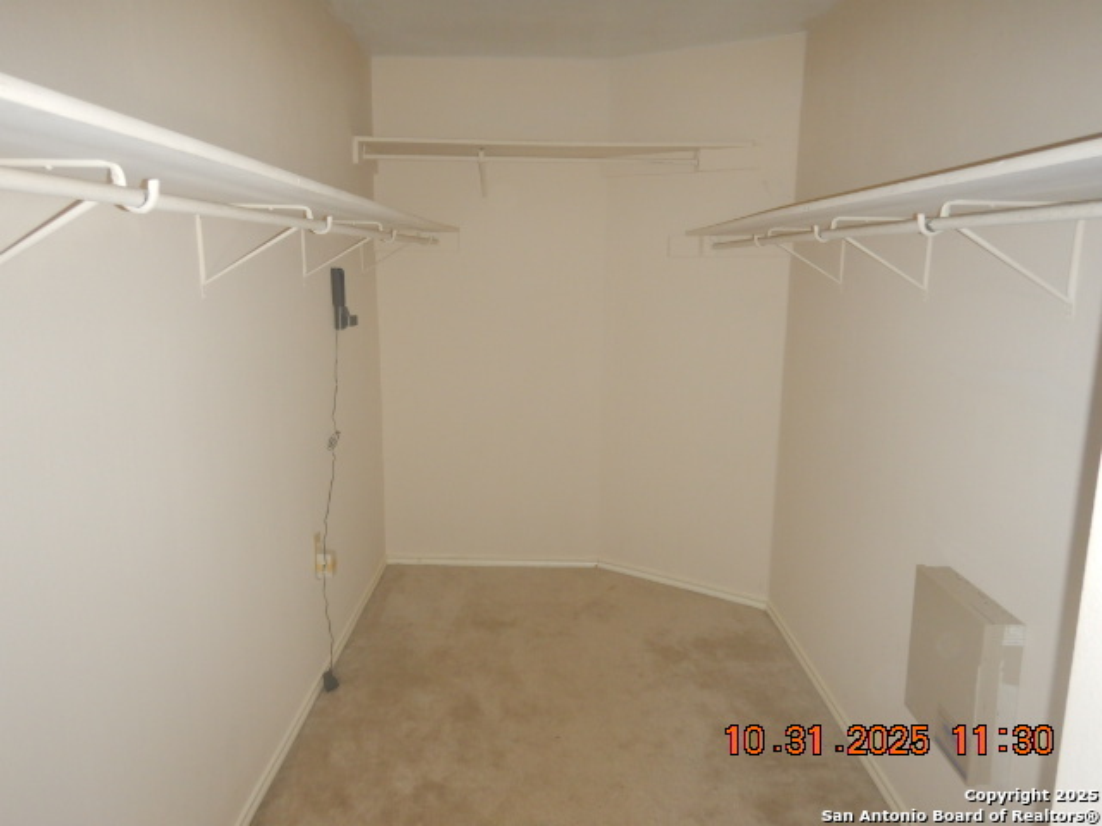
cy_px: 413
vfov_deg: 56.8
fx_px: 764
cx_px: 551
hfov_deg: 71.6
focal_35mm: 24
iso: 200
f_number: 2.8
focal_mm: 4.3
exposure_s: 1/30
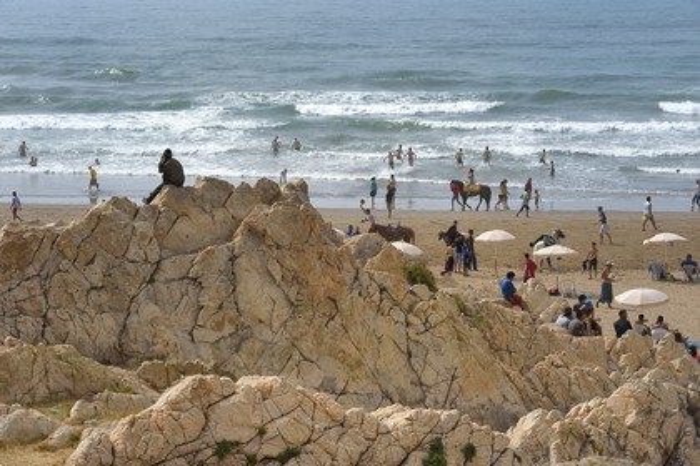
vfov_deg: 11.0
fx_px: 2430
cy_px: 233
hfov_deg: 16.4
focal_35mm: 125
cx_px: 350
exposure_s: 1/250
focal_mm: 125
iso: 200
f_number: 14
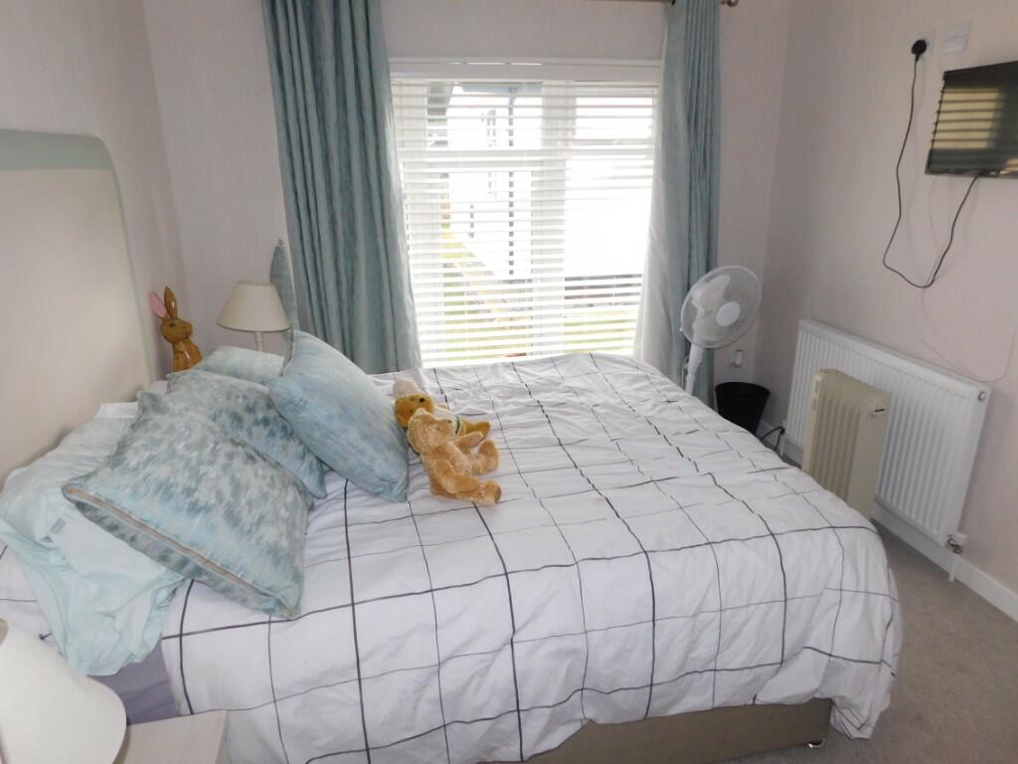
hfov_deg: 73.9
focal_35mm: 23
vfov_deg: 58.9
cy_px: 382
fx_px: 676
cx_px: 509
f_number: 3
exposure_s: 1/30
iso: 140
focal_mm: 4
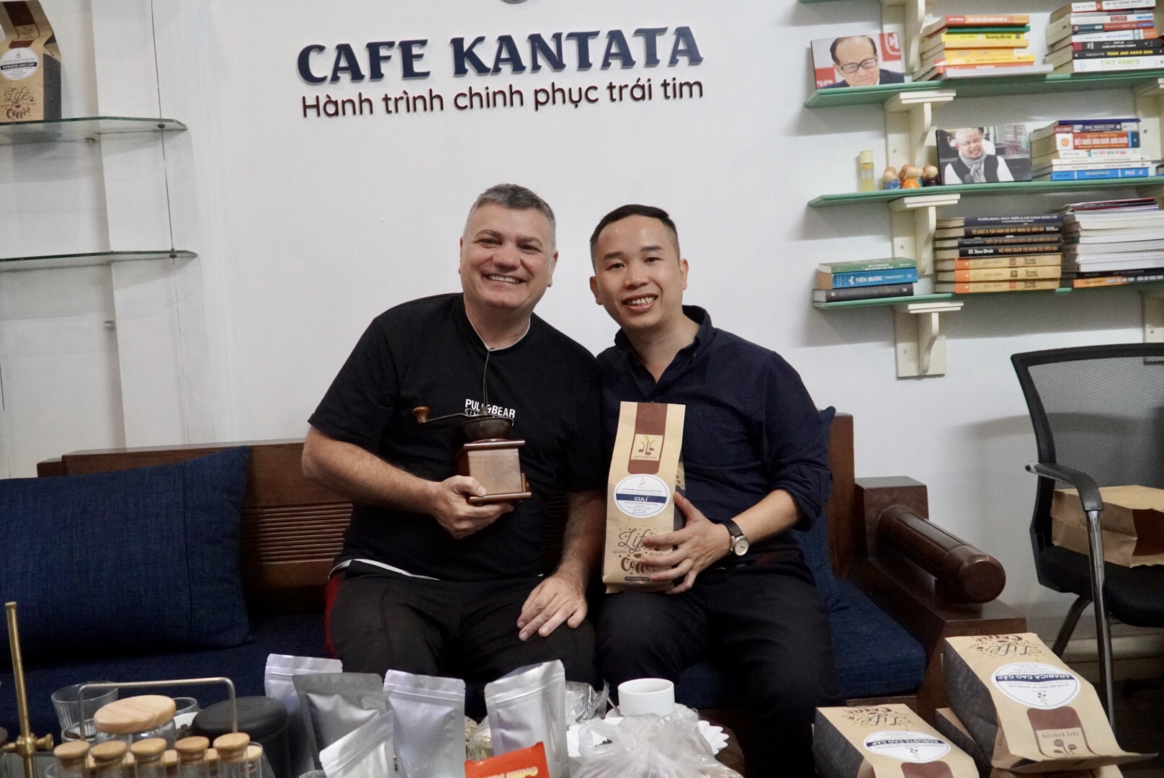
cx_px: 582
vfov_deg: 43.7
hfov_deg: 61.9
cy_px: 389
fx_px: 971
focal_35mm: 30
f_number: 4
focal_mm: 20
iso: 6400
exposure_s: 1/160
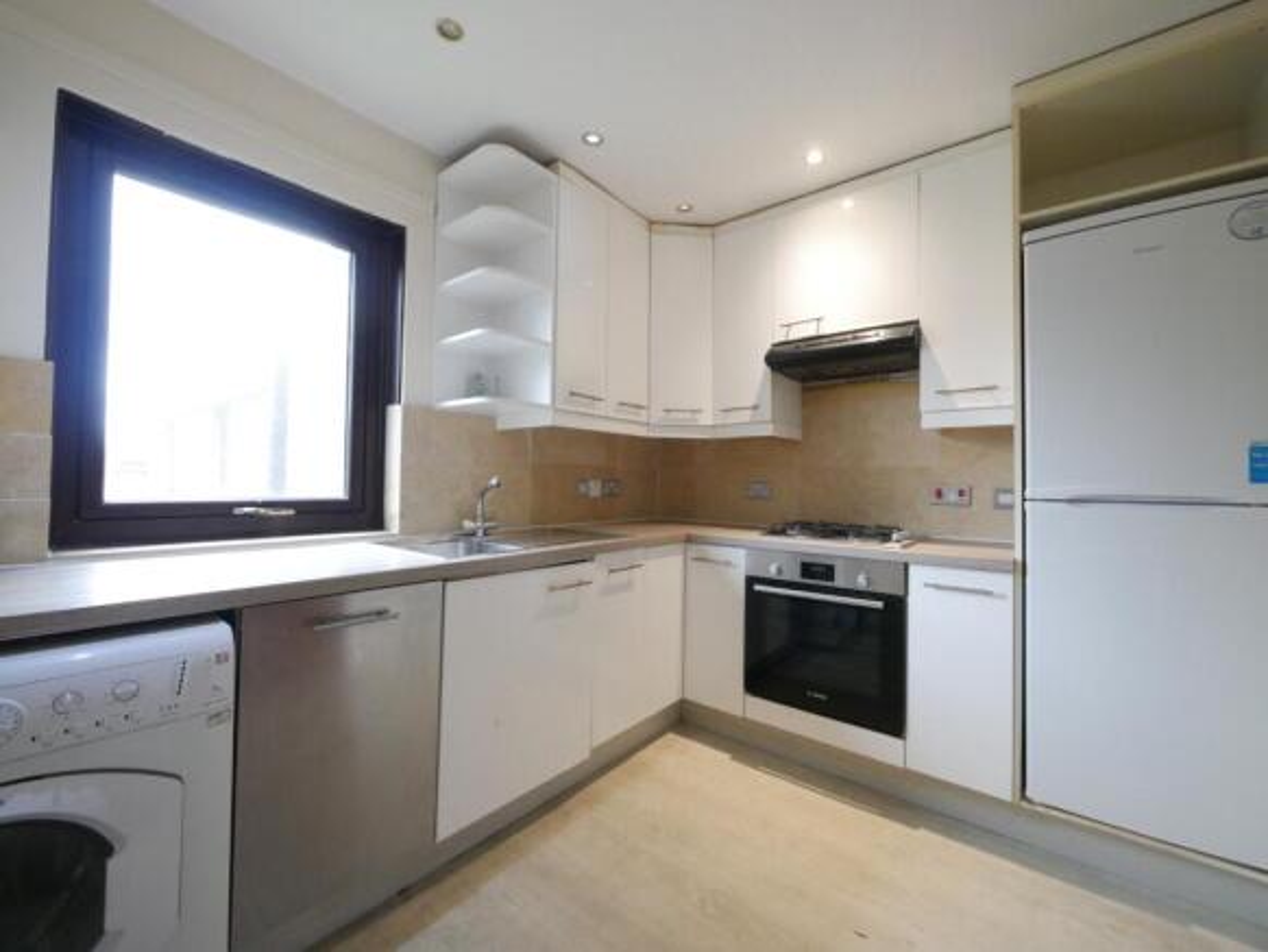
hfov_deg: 102.0
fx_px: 513
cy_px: 476
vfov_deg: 85.7
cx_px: 634
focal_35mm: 14
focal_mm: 7
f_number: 4
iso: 2000
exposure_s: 1/60
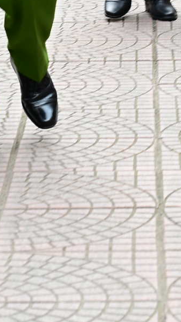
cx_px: 189
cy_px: -167
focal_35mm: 244
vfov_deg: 8.6
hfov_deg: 5.0
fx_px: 2081
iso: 200
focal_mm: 46
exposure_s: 1/160
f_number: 4
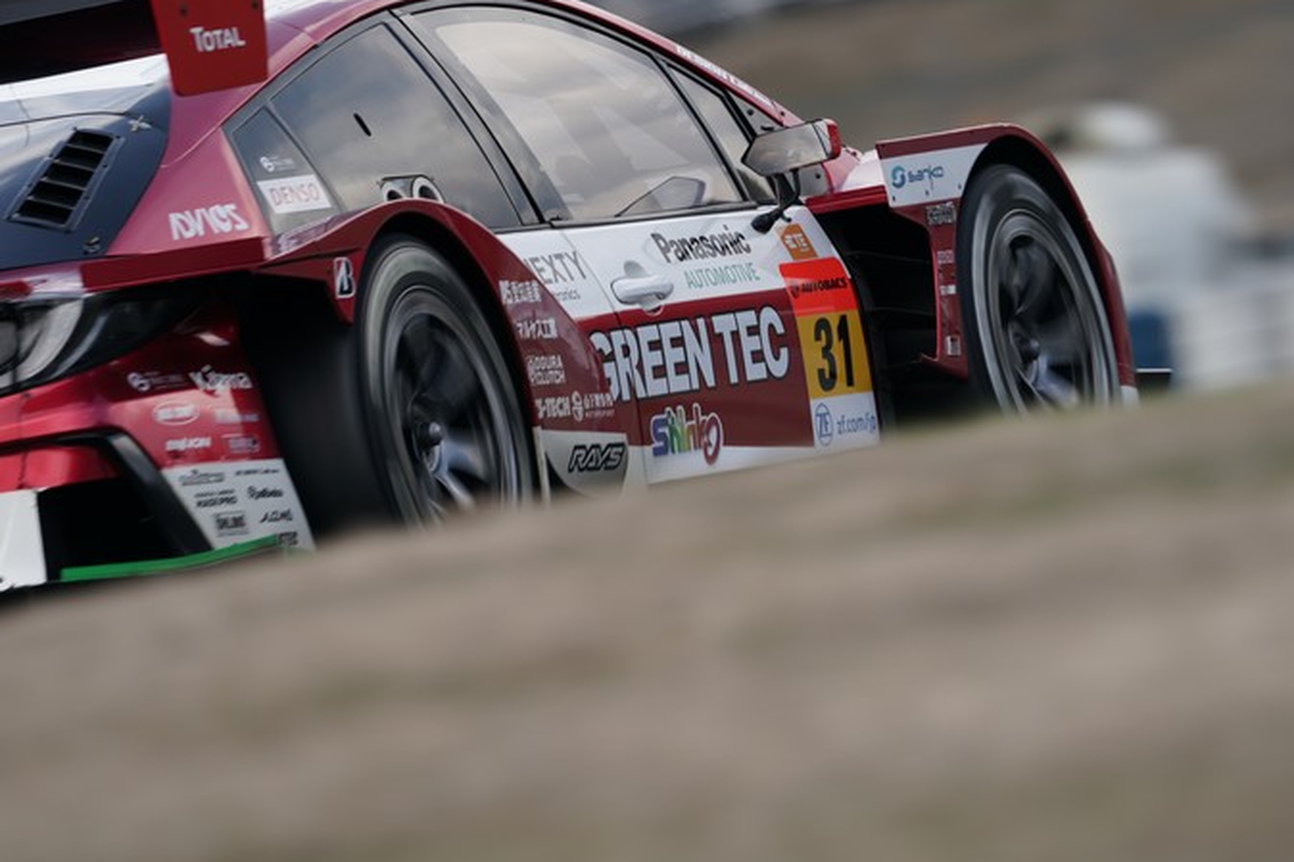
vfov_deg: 2.1
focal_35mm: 641
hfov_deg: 3.2
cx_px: 645
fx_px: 23033
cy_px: 455
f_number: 8
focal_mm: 600
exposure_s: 1/200
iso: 200
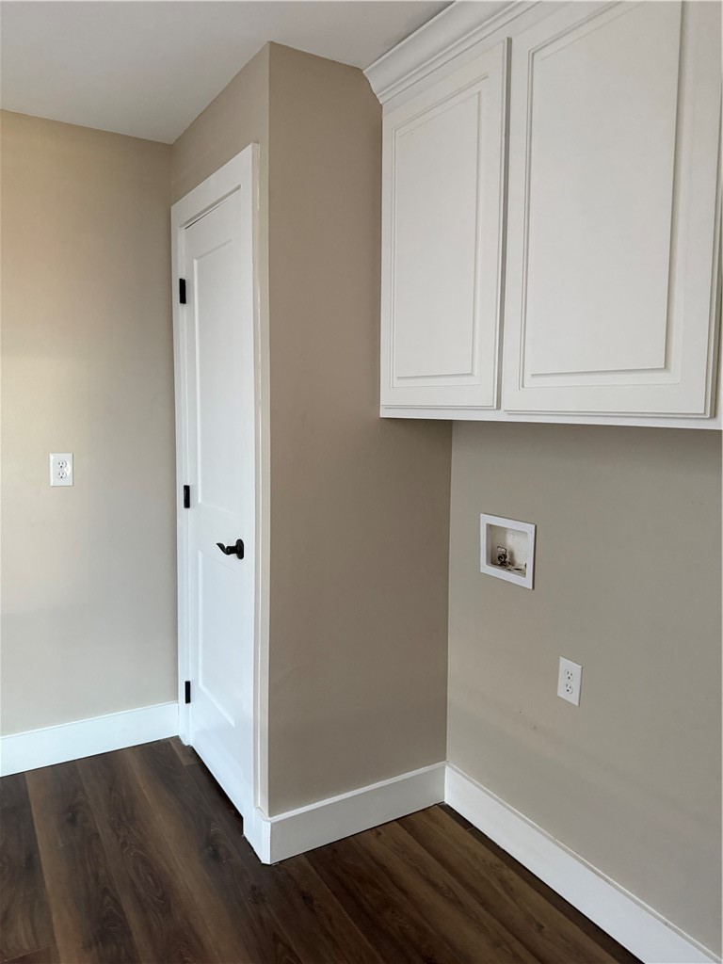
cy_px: 482
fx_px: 668
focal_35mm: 24
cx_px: 362
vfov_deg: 71.6
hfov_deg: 56.8
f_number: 1.78
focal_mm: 6.76
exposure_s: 1/60
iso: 500
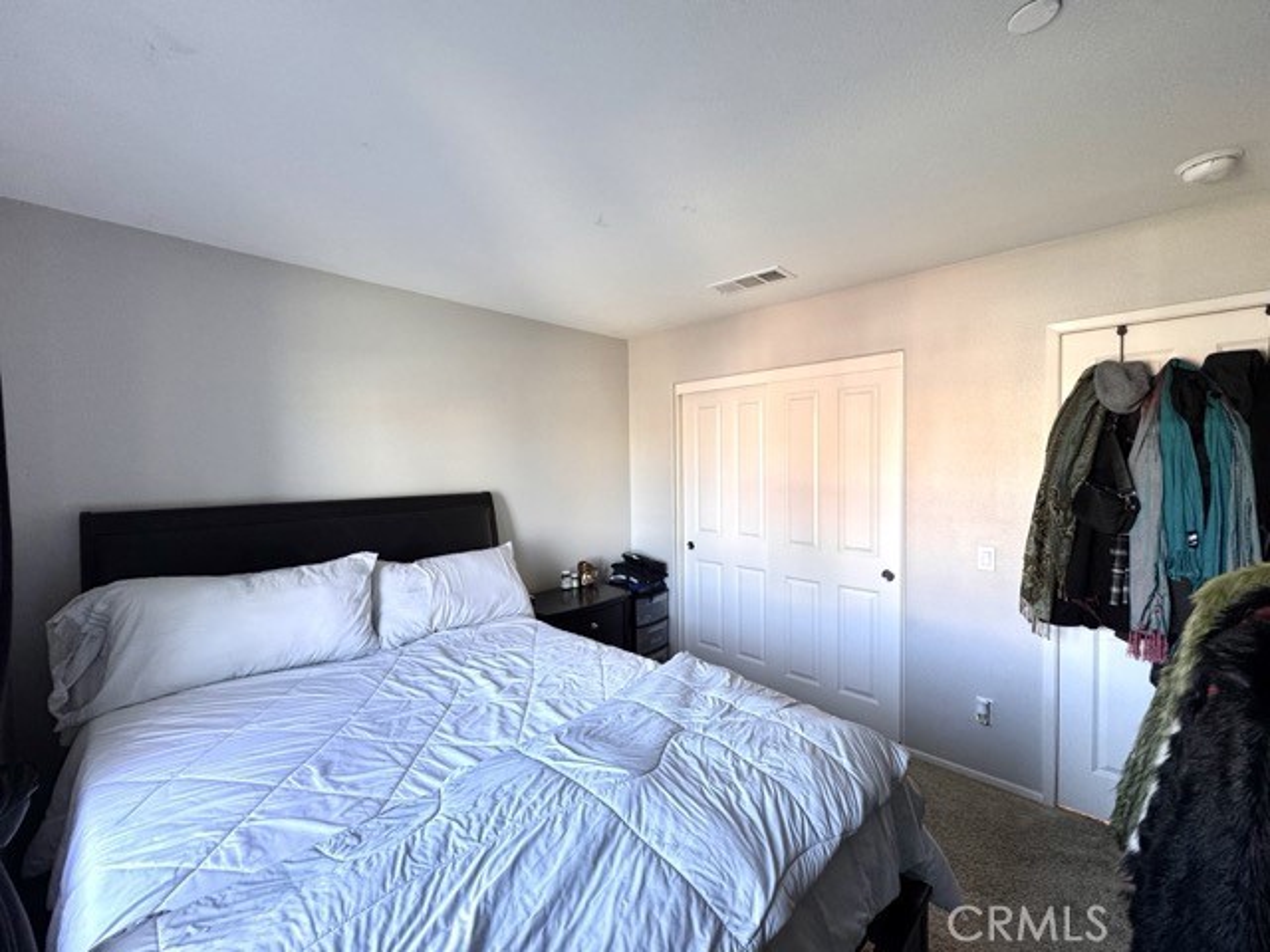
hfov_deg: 102.1
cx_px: 635
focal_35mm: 14
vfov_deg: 85.7
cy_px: 476
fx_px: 514
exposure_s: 1/60
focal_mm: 2.22
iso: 200
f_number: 2.2
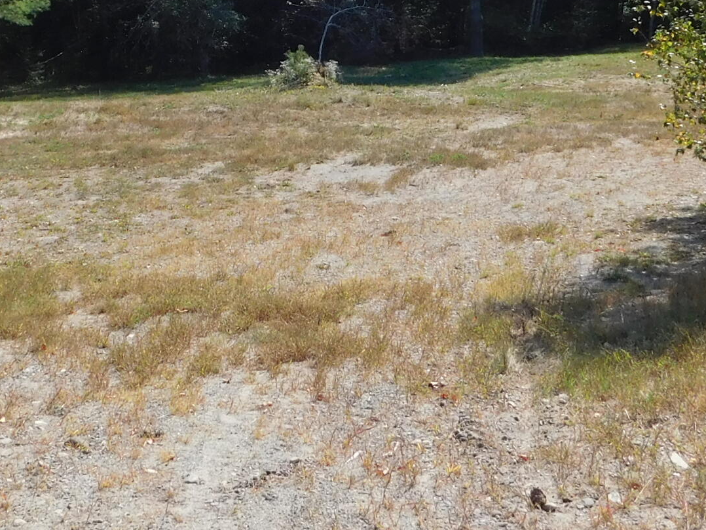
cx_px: 277
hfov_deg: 30.2
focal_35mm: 64
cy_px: -7
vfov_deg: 22.0
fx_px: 1306
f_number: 3
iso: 125
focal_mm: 4
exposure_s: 1/1250
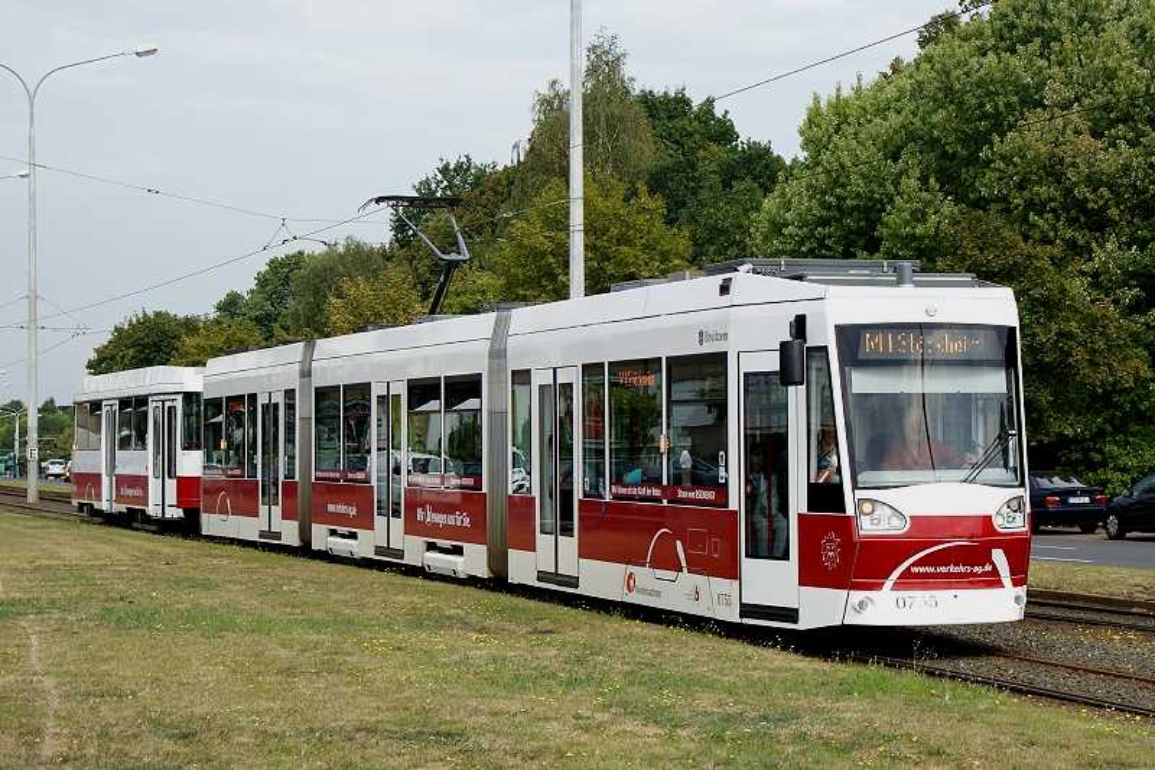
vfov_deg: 18.2
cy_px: 385
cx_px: 578
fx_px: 2406
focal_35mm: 75
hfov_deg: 27.0
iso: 100
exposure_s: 1/250
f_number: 6.3
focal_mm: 50
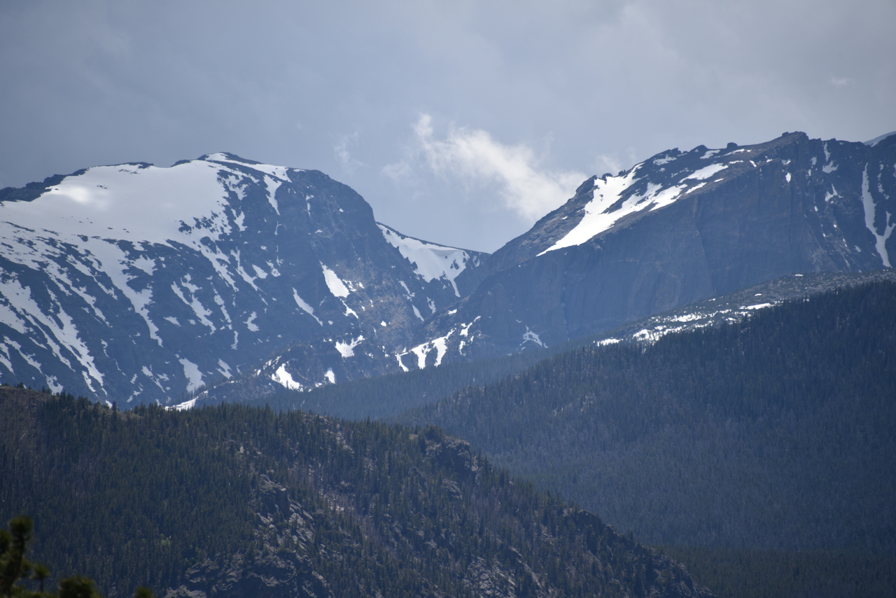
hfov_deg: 6.9
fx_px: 7468
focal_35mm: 300
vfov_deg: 4.6
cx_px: 448
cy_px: 299
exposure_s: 1/640
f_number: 6.3
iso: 100
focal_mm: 300
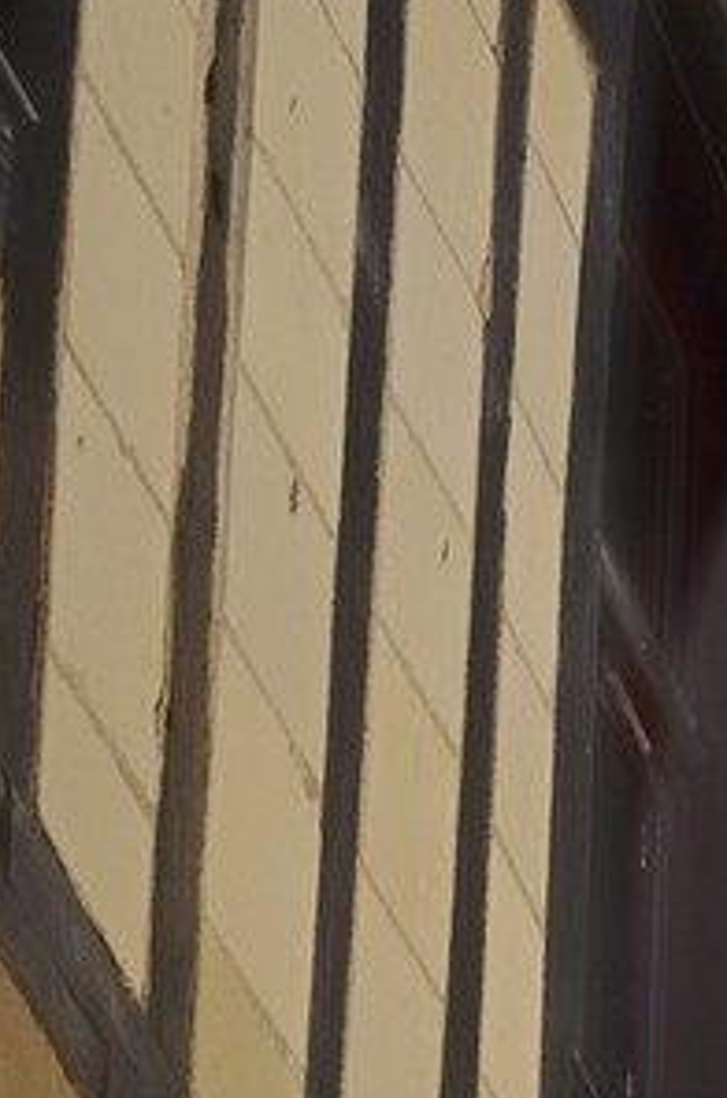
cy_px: 961
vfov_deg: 6.0
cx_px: 1780
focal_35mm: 341
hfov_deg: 3.9
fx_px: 10377
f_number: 8.5
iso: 100
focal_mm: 42
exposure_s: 1/125
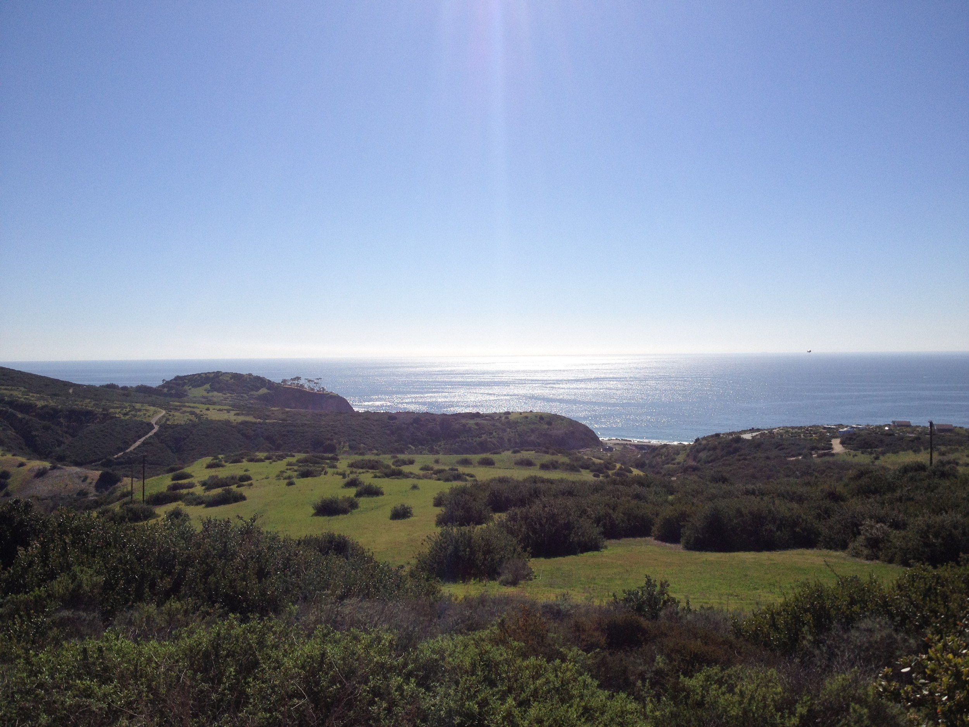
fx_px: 980
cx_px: 484
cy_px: 364
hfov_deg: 52.6
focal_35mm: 35
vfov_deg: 40.7
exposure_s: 1/3690
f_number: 2.4
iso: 50
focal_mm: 4.28
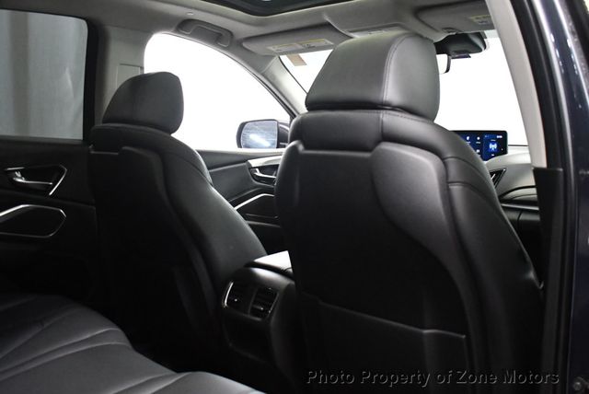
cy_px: 197
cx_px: 294
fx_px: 590
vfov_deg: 36.9
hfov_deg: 53.1
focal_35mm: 36
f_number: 3.5
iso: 4000
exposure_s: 1/60
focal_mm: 18
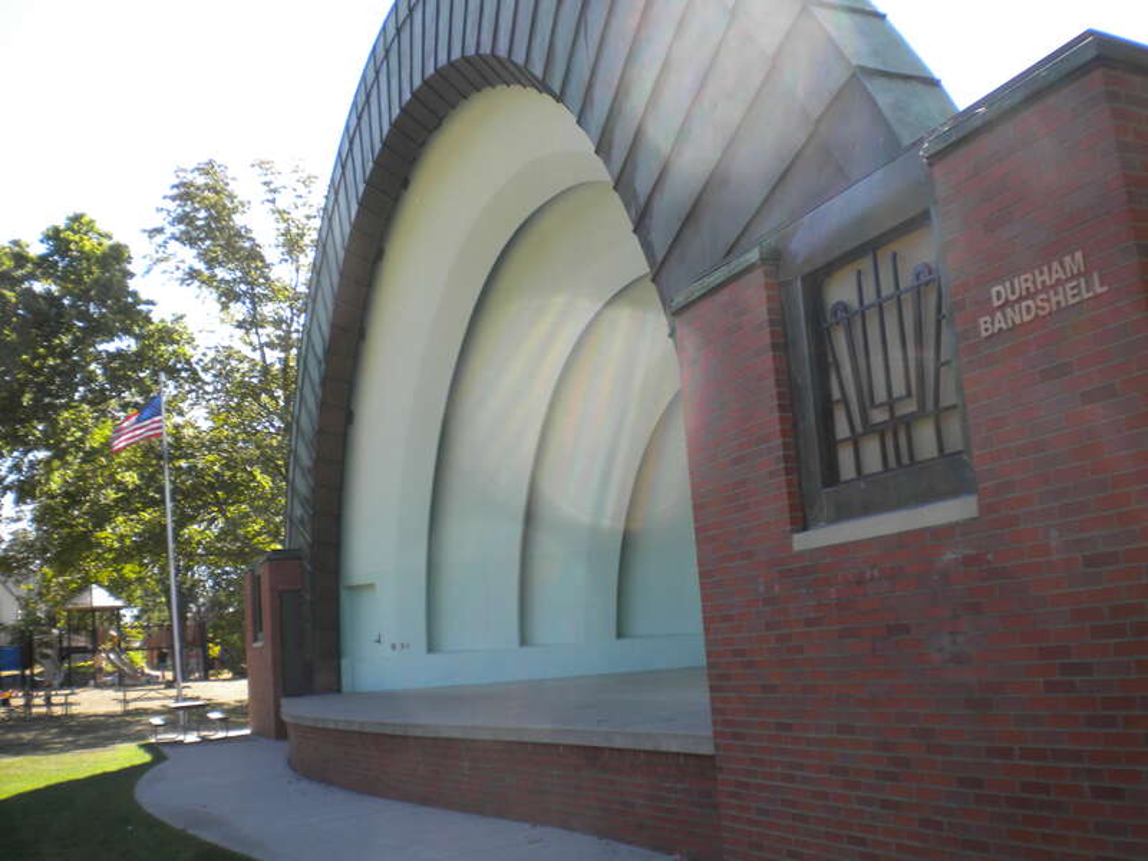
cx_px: 574
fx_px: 1161
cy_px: 430
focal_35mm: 35
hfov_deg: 52.6
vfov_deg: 40.7
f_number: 4.6
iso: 80
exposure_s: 1/165
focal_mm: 6.3
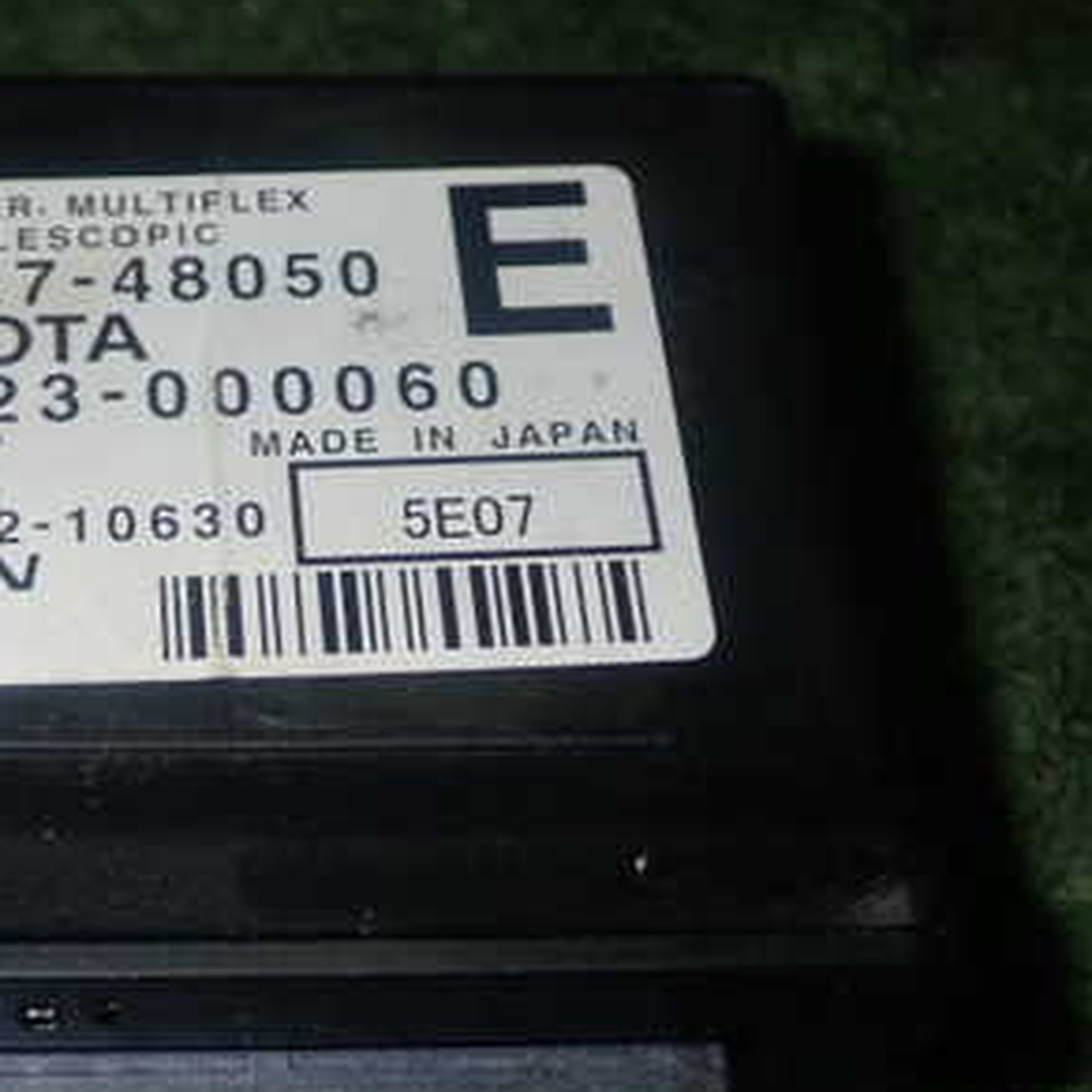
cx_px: 183
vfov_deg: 24.9
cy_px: 669
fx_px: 2463
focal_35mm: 69
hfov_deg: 24.5
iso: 200
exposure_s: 1/40
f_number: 8
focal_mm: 6.83
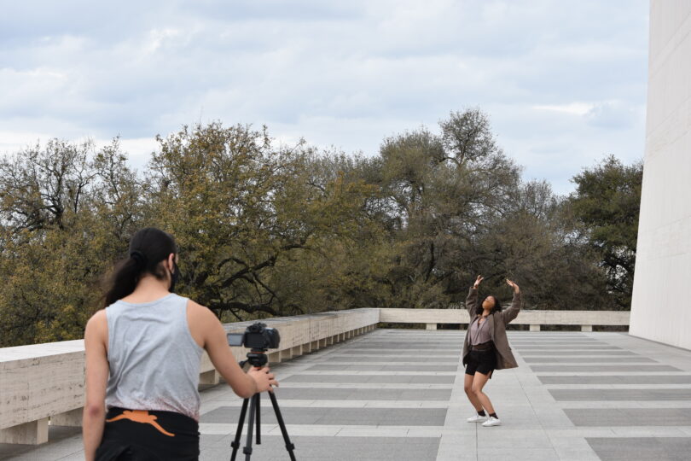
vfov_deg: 16.6
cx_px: 346
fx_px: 1583
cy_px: 230
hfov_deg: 24.6
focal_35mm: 82
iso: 450
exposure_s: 1/500
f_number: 8
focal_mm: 55
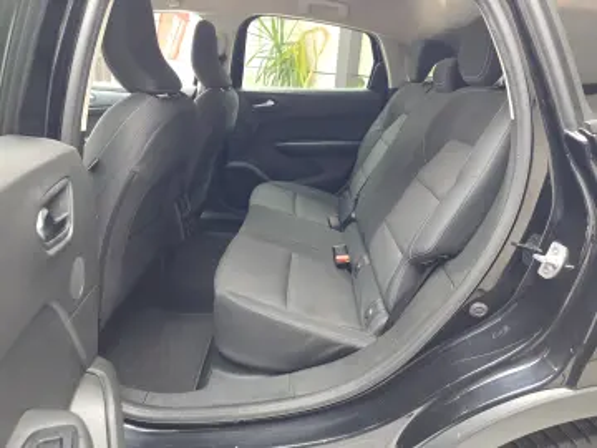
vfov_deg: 58.9
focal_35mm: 23
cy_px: 224
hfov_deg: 73.9
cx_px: 298
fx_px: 397
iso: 500
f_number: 1.7
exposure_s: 1/100
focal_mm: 6.25
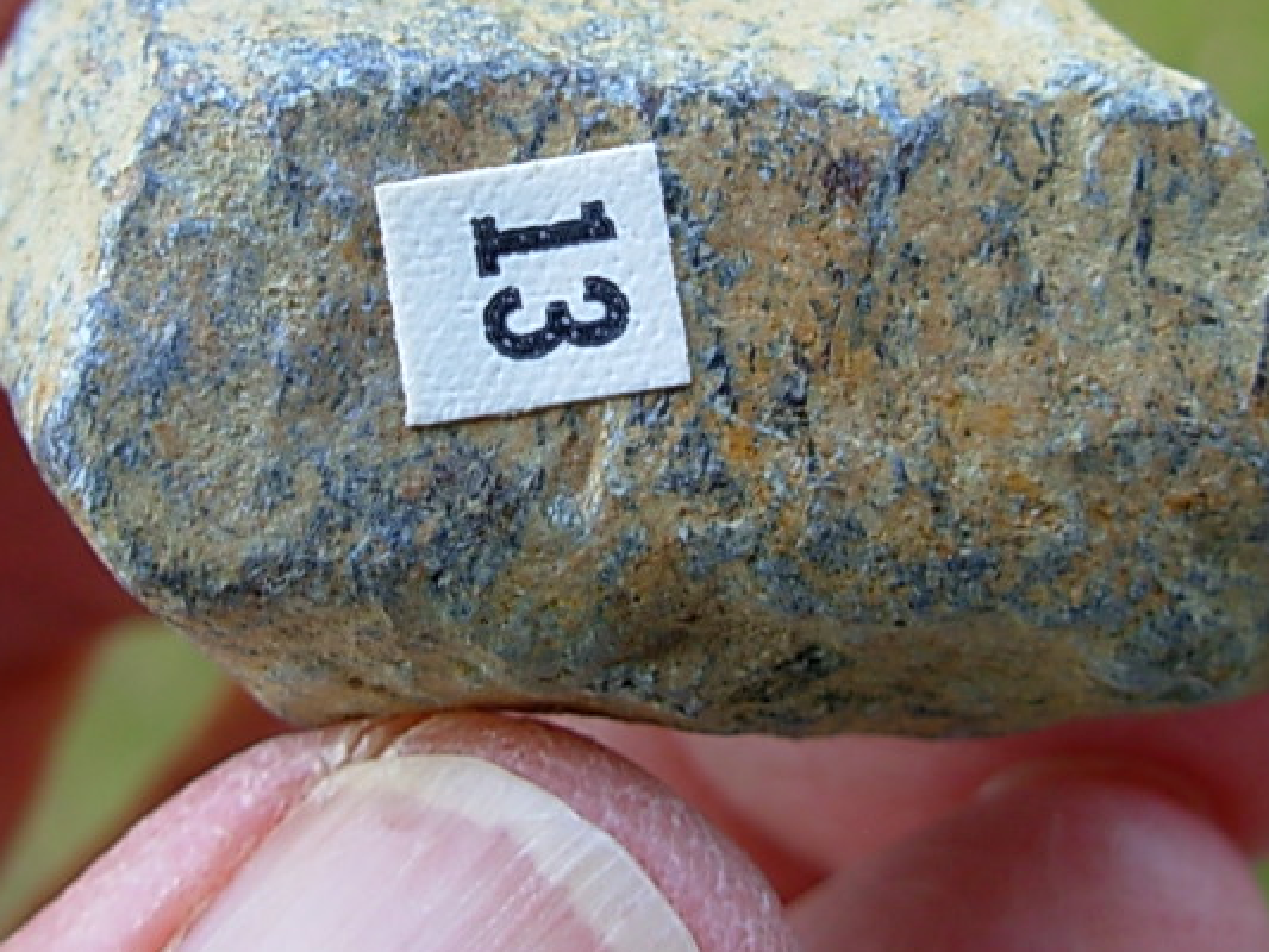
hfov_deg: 26.7
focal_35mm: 73
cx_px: 648
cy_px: 262
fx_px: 2677
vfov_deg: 20.1
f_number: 2.9
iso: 50
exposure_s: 1/121
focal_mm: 6.3
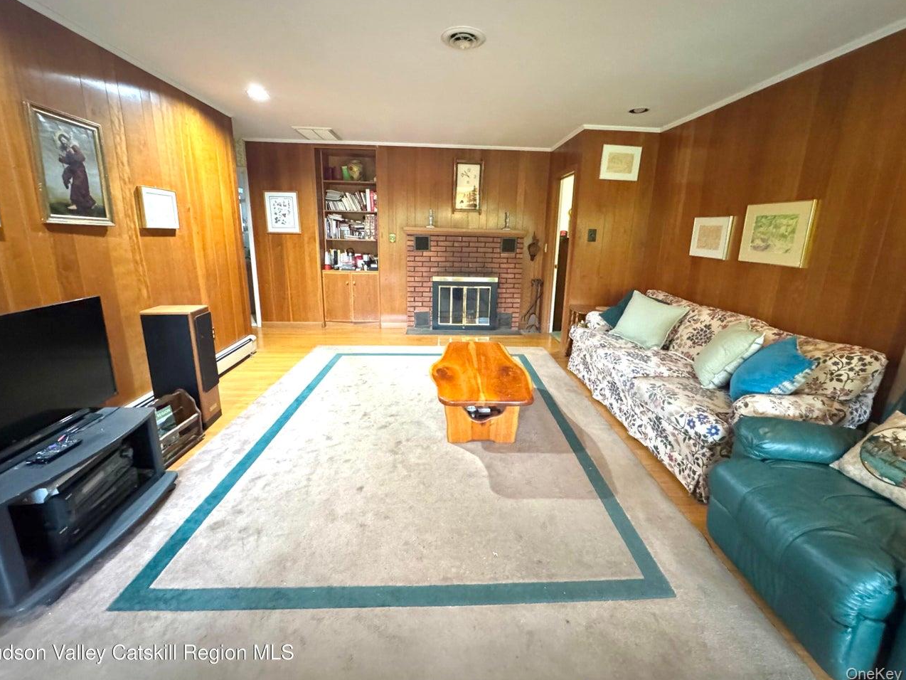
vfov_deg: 81.7
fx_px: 393
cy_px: 322
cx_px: 460
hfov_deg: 98.2
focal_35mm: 15
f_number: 2.2
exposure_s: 1/60
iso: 1250
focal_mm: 2.22
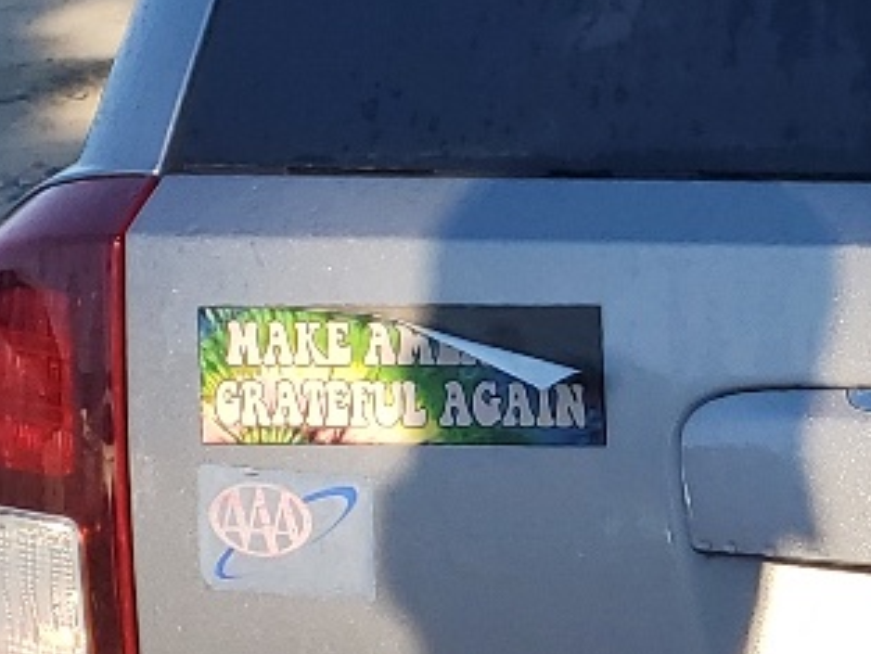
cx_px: 1578
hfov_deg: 13.3
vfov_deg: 11.1
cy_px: 629
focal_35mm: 133
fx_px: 3348
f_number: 1.5
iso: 50
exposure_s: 1/1667
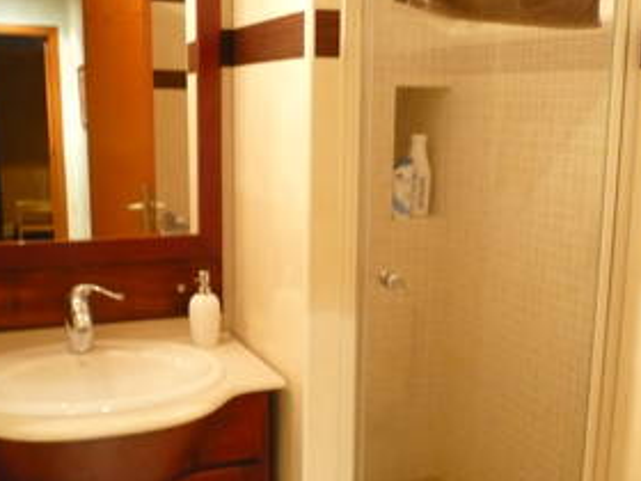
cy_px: 263
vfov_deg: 32.2
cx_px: 272
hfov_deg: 42.0
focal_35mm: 45
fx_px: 833
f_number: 2.8
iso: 400
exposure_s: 1/5
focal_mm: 5.8
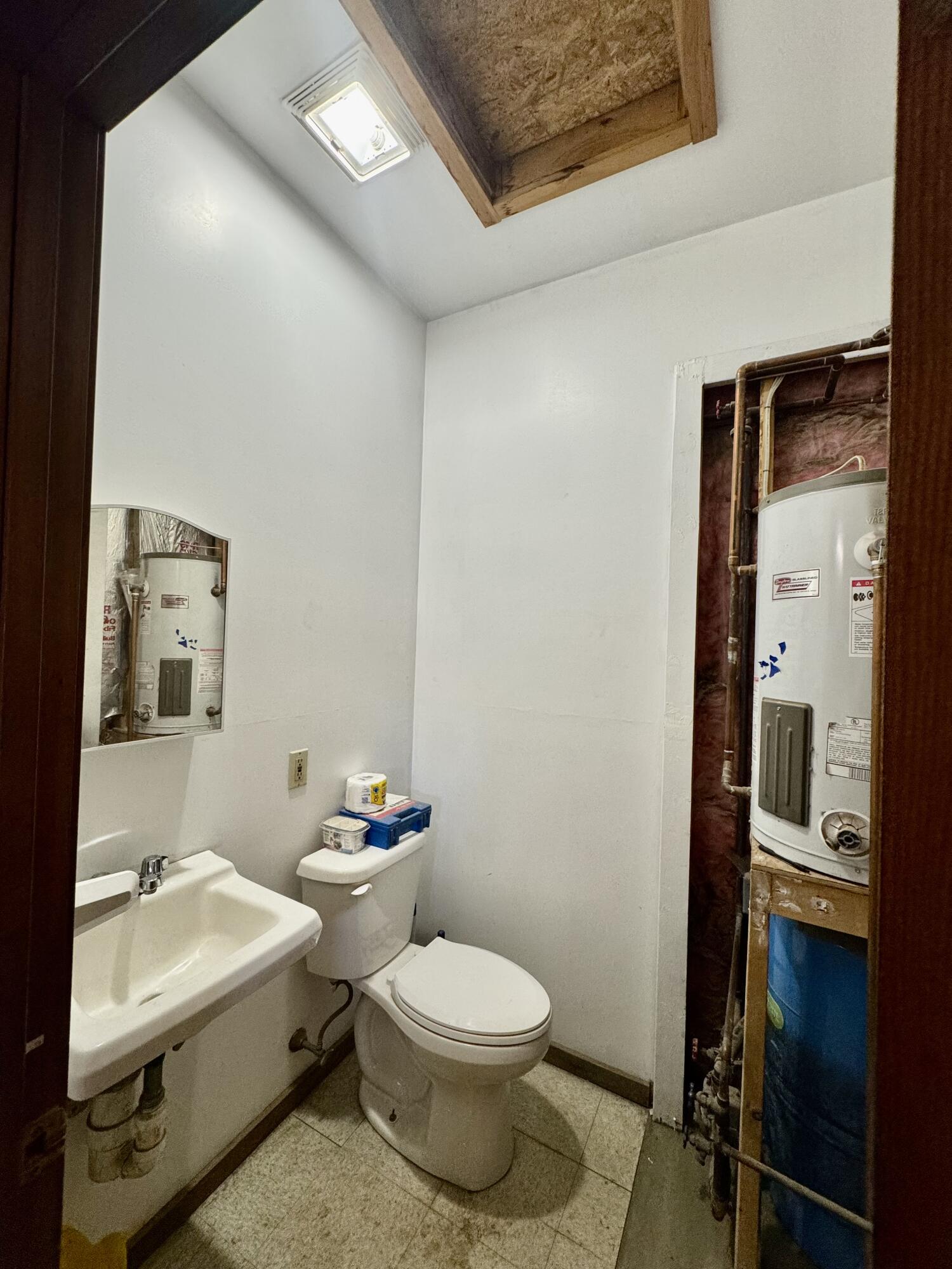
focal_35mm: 14
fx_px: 513
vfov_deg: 102.1
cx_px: 476
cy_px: 634
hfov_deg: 85.7
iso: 200
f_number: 2.2
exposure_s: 1/60
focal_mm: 2.22
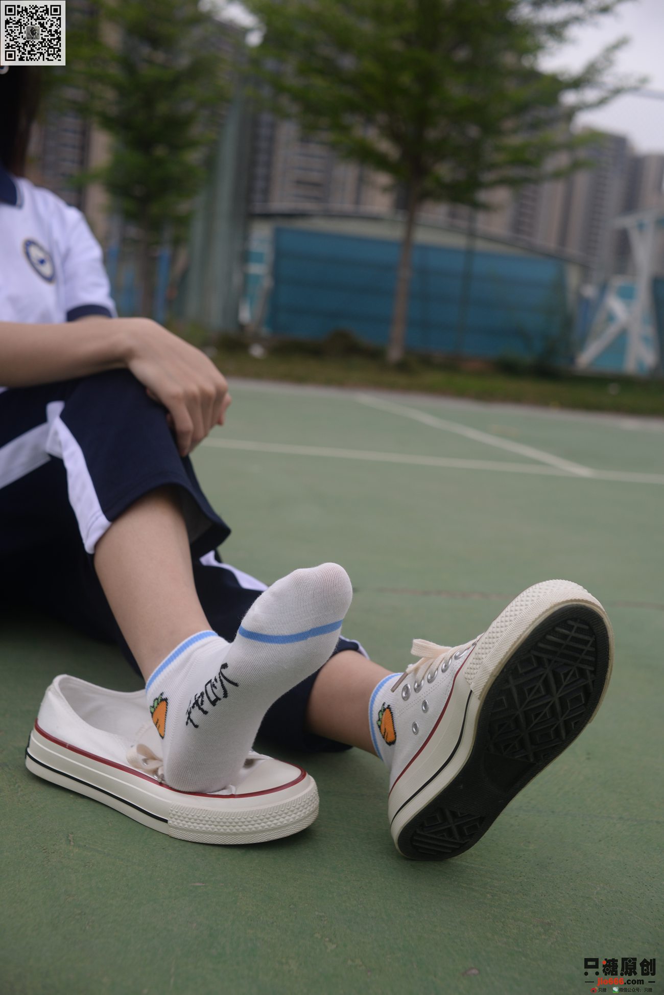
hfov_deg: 37.9
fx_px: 967
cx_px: 332
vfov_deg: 54.4
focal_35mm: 35
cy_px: 498
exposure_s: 1/400
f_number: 5
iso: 250
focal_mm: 35
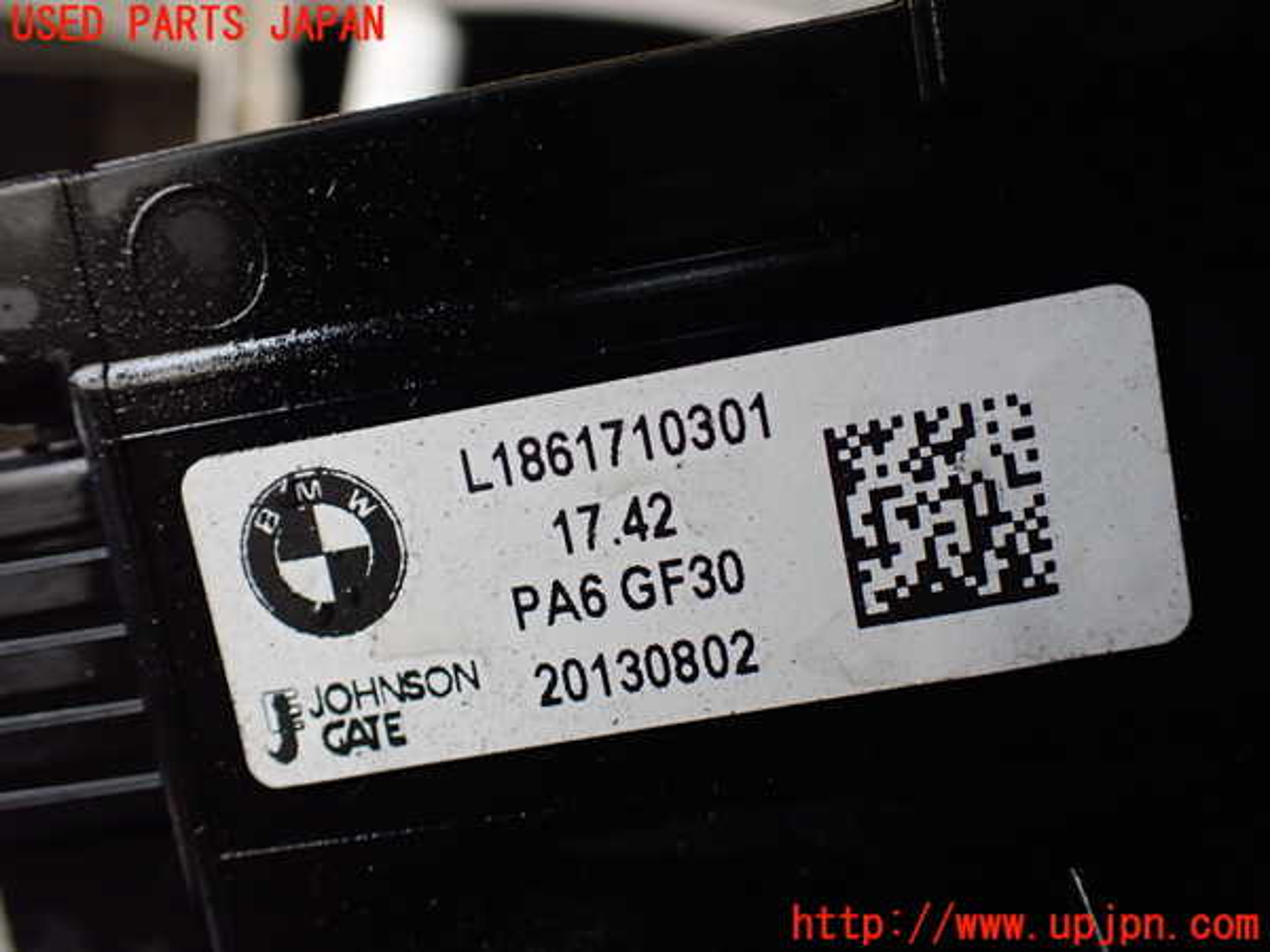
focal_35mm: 30
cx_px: 635
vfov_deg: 46.8
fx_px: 1101
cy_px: 476
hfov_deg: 60.0
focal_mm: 5.4
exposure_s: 1/125
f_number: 2.3
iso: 500
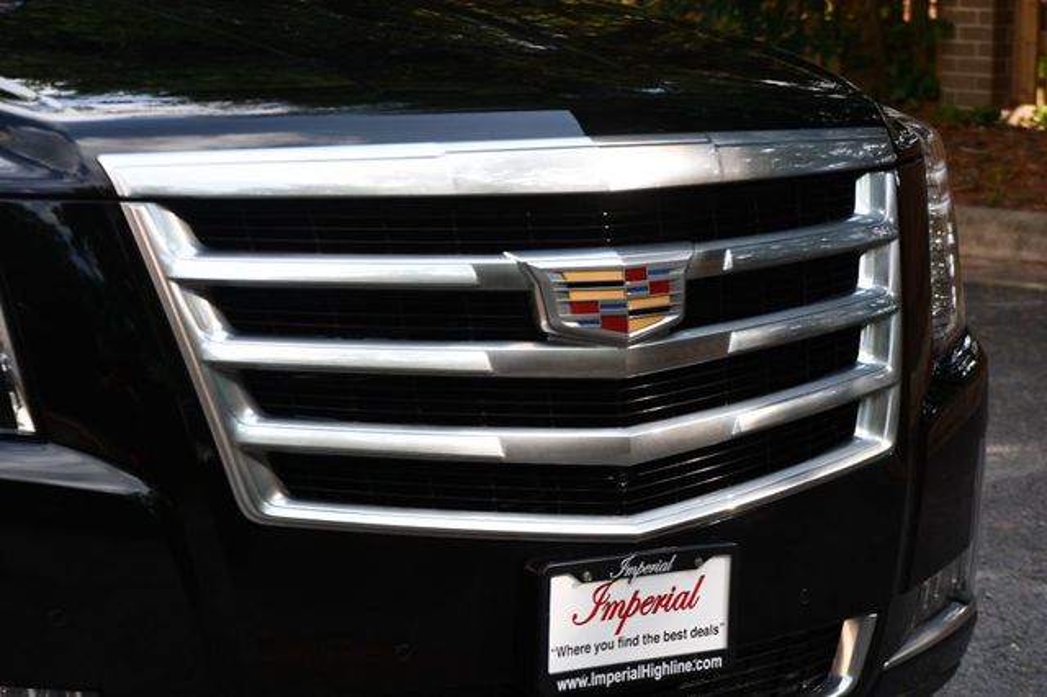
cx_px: 524
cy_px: 348
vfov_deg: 11.1
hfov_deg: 16.7
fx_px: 3575
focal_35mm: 123
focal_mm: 82
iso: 200
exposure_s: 1/250
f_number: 6.3
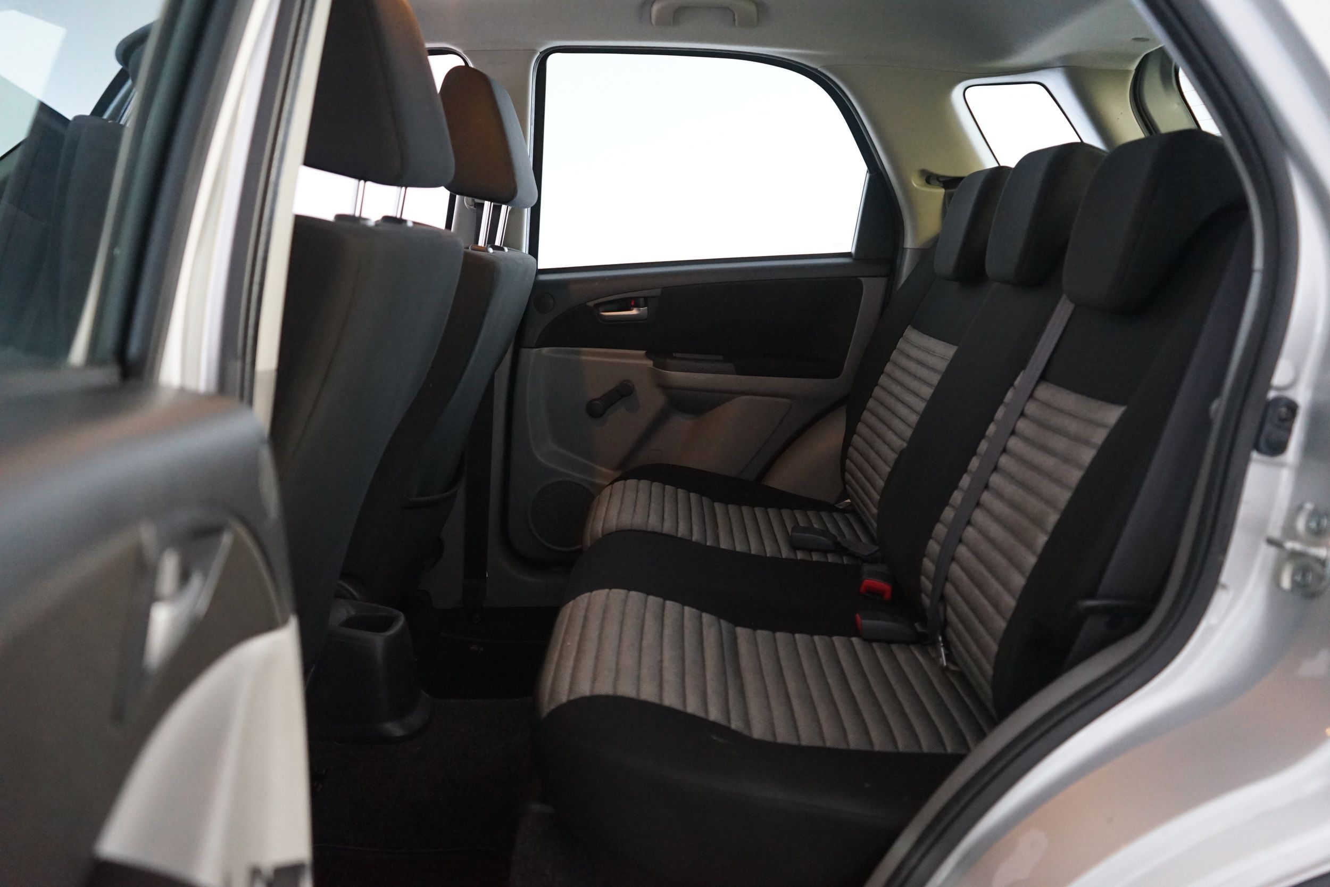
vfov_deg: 45.0
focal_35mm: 29
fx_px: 1071
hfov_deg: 63.7
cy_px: 444
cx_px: 665
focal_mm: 29
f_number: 3.5
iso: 4000
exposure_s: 1/15
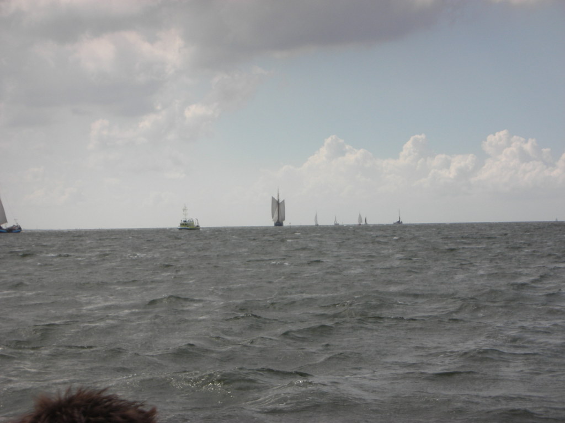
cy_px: 212
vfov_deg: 14.1
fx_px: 1714
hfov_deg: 18.7
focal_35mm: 105
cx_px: 282
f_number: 5.4
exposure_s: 1/346
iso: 50
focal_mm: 17.4
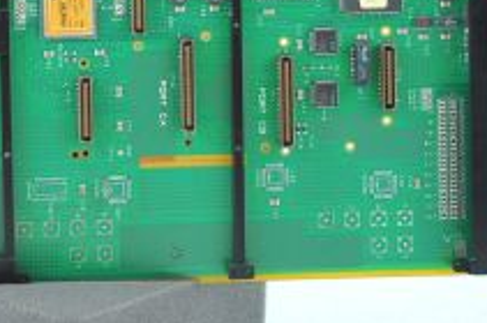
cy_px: -91
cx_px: 35
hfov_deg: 14.3
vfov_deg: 9.5
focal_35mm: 142
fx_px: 1918
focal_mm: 50
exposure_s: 1/100
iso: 800
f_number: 4.8
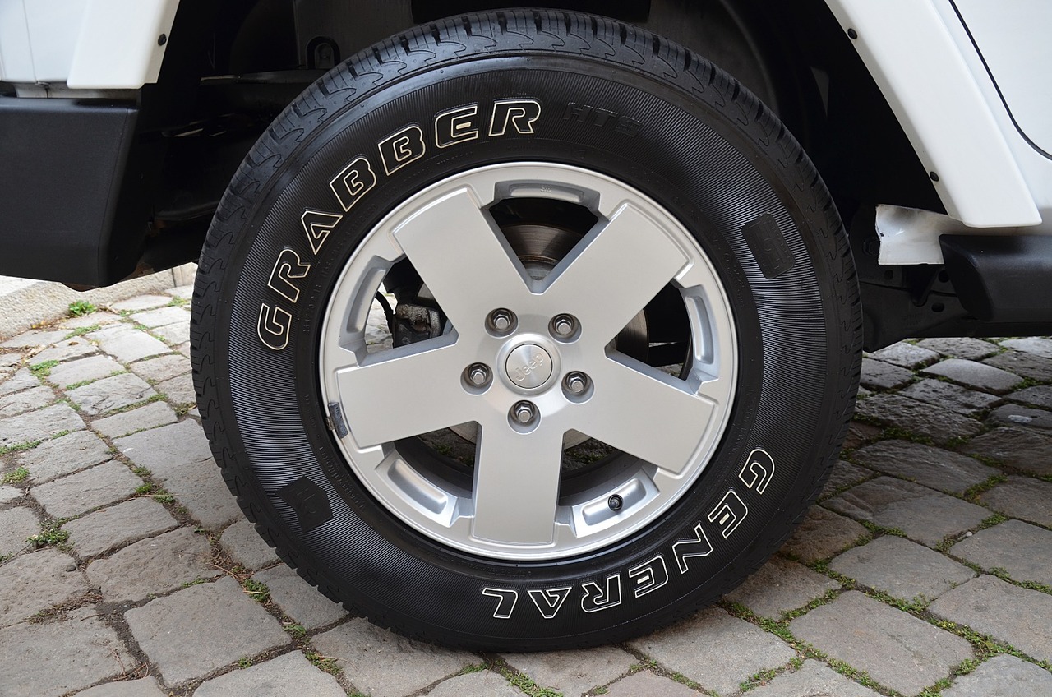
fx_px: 1050
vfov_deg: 36.7
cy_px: 348
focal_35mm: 36
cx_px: 526
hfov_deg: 53.2
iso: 360
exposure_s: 1/125
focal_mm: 24
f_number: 5.6
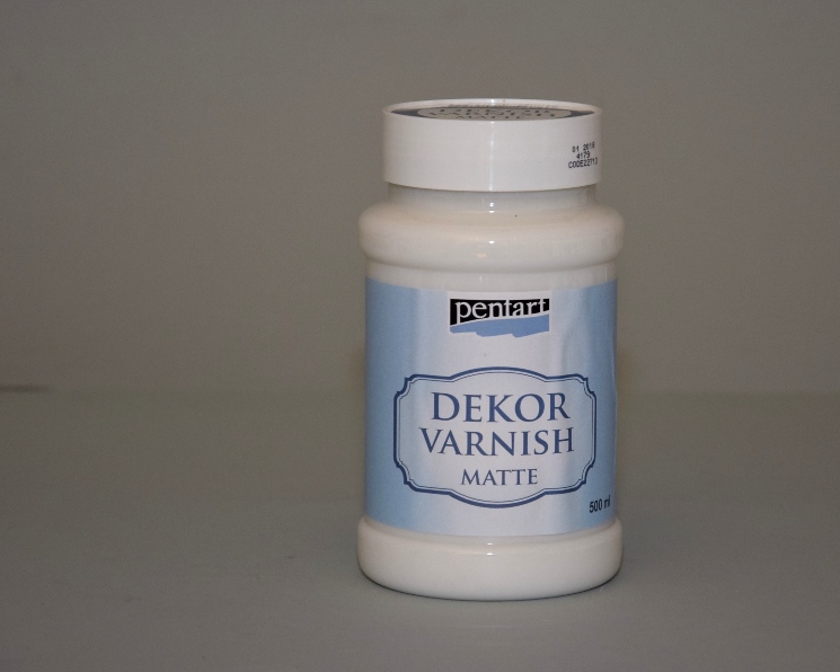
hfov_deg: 12.6
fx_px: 3804
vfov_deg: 10.1
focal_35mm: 153
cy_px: 335
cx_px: 478
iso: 640
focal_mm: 90
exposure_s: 1/80
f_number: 5.6
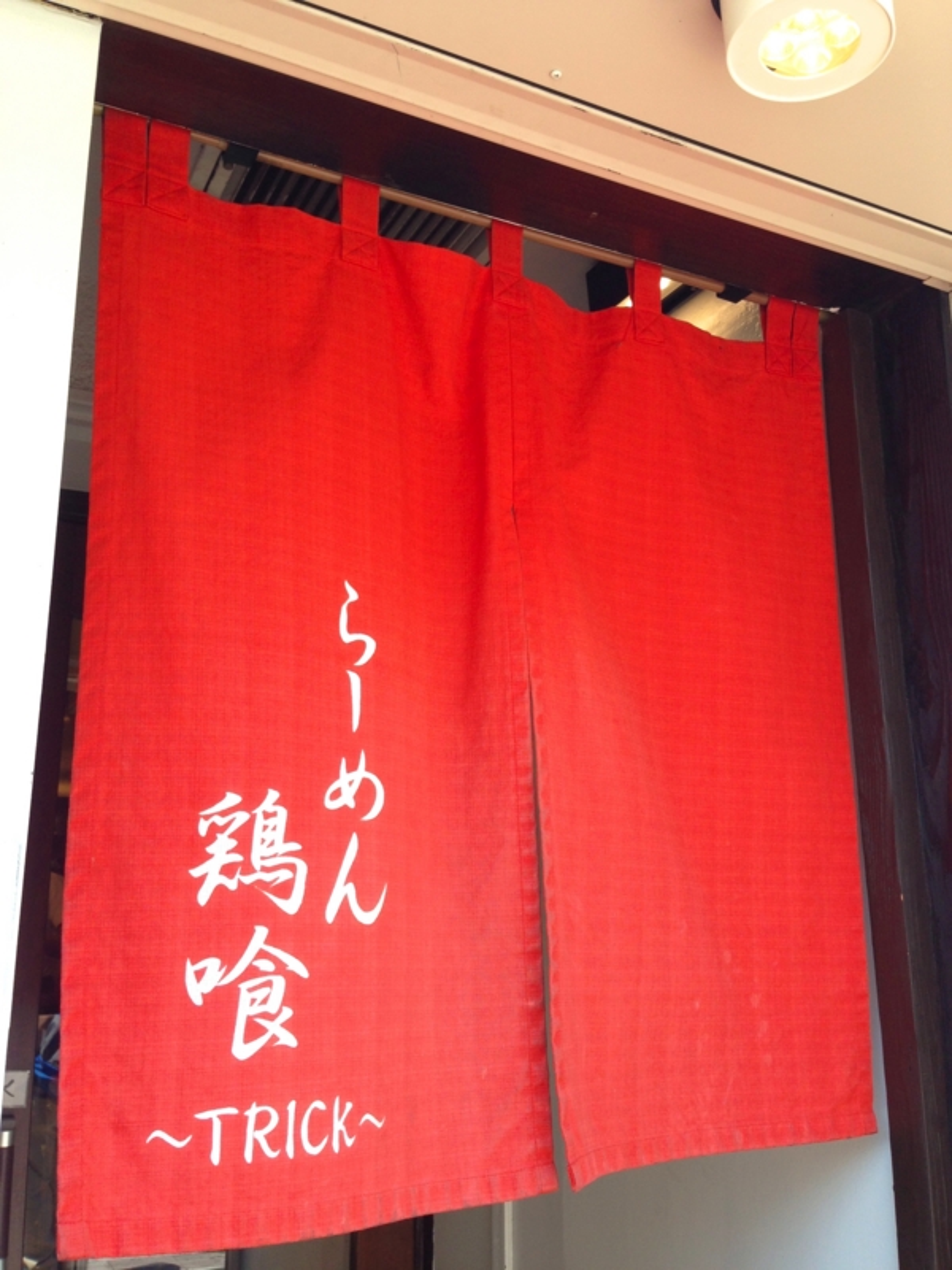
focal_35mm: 33
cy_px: 635
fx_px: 1210
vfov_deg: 55.4
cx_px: 476
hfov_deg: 42.9
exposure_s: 1/179
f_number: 2.4
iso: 50
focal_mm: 4.12
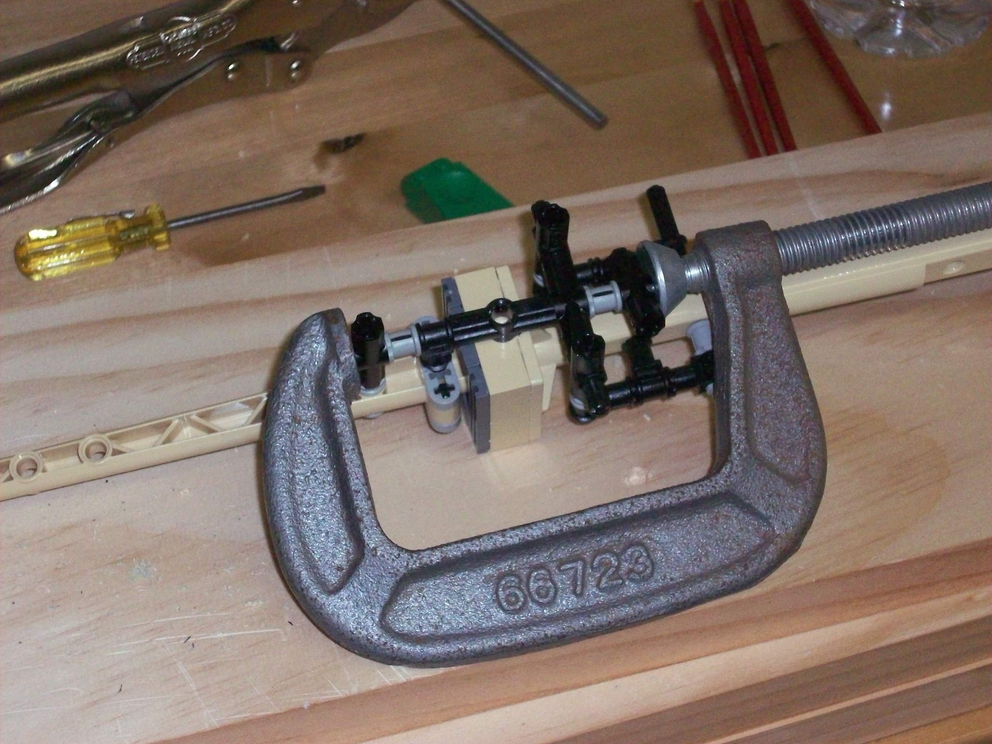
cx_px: 496
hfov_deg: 25.3
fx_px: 2207
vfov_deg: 19.1
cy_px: 372
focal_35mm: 77
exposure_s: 1/204
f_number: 4.2
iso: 400
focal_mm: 12.8
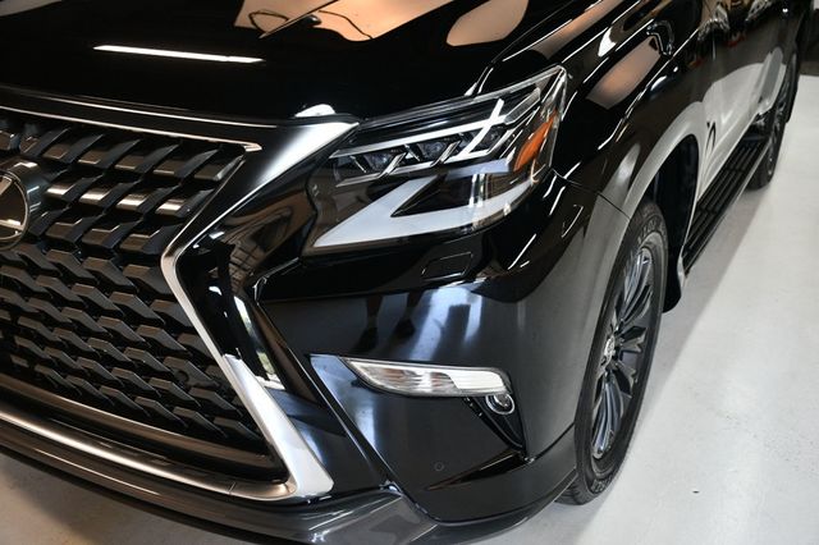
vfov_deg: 34.2
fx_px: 887
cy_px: 272
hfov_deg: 49.6
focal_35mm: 39
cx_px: 410
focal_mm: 26
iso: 1000
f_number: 3.8
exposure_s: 1/125
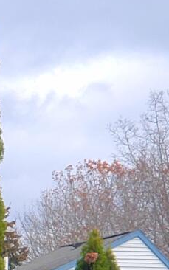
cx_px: -363
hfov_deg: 4.2
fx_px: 2216
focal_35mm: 301
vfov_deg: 6.9
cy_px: 423
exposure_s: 1/208
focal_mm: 6
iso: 32
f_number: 2.4
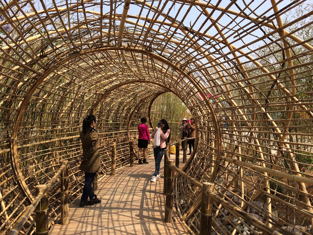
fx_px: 271
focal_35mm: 30
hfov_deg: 60.0
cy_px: 118
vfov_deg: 46.8
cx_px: 156
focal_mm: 4.12
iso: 40
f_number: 2.2
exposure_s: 1/1709
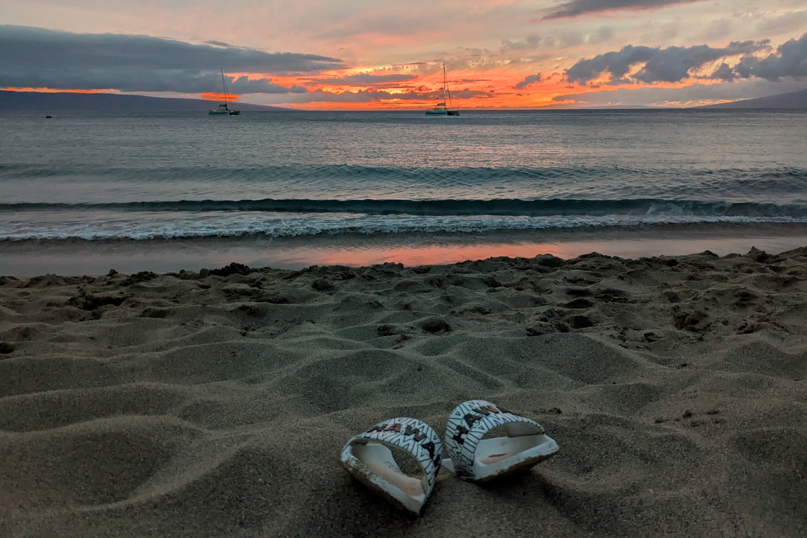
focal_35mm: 29
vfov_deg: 45.0
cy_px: 261
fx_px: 650
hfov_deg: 63.6
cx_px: 414
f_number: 1.73
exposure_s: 1/60
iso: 298
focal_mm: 4.38
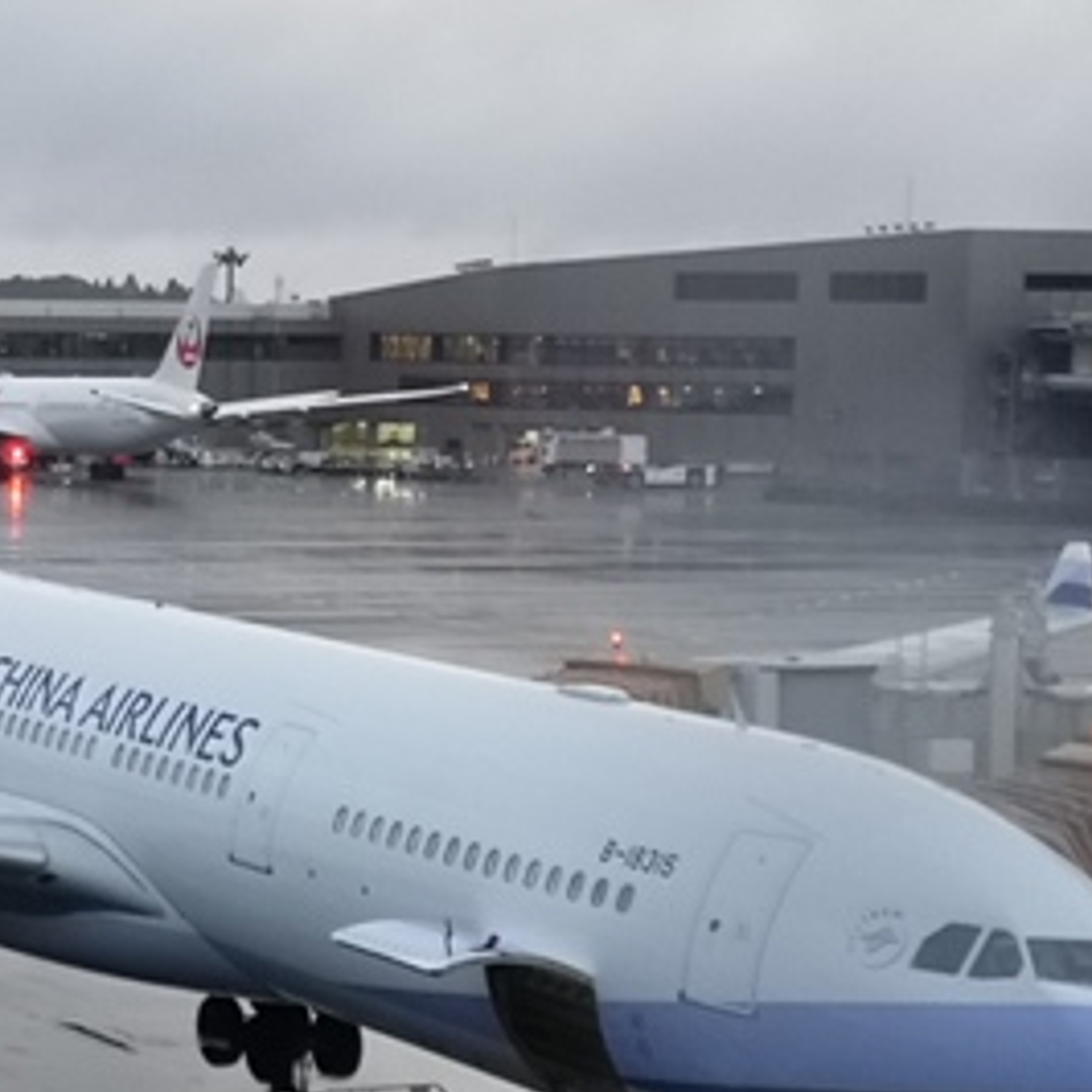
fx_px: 4176
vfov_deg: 14.8
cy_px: 891
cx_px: -287
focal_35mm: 117
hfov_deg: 14.3
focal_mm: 3.95
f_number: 1.8
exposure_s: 1/33.3
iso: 200
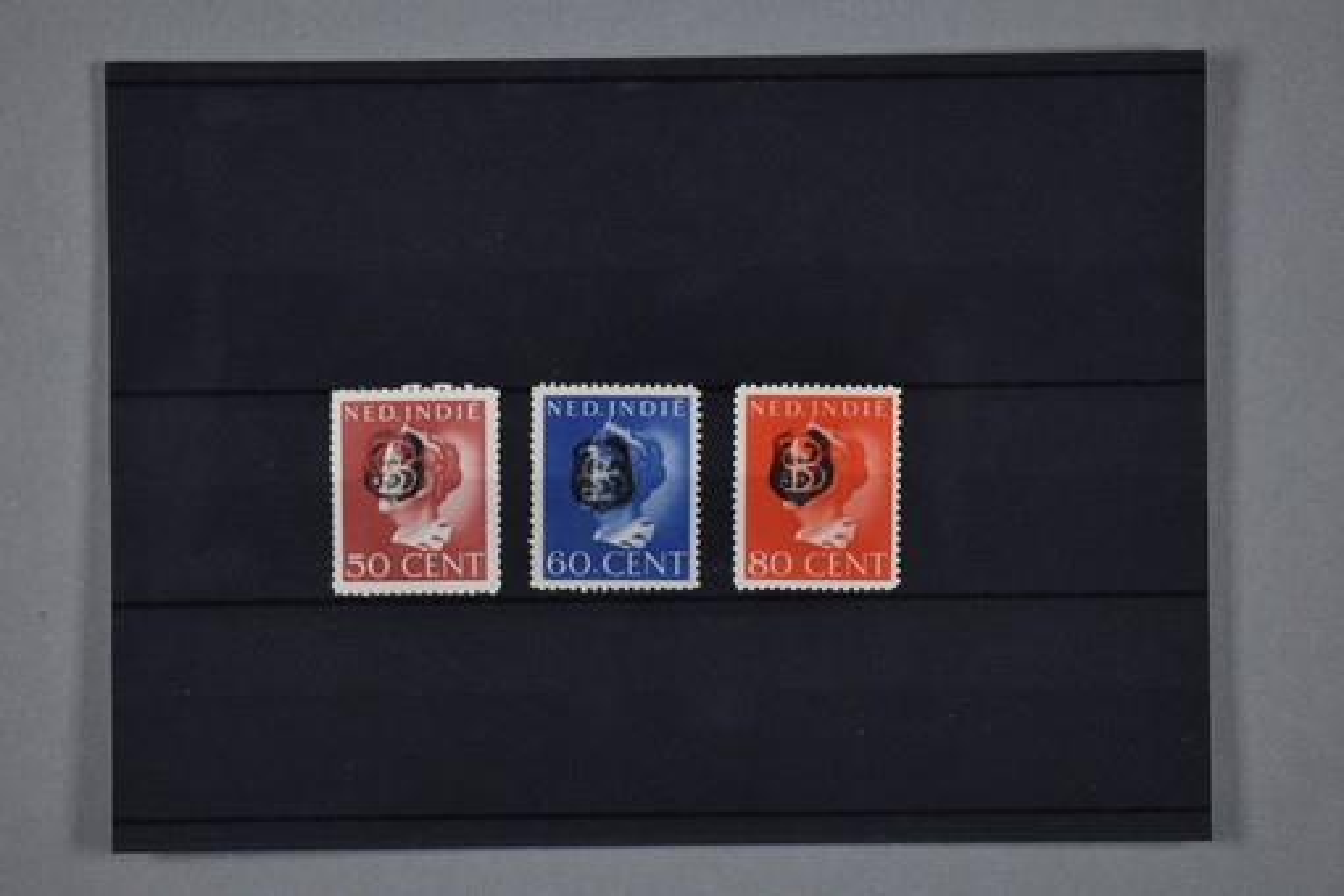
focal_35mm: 68
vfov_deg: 20.2
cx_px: 672
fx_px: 2520
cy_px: 448
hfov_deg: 29.9
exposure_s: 1/80
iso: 100
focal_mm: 45
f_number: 5
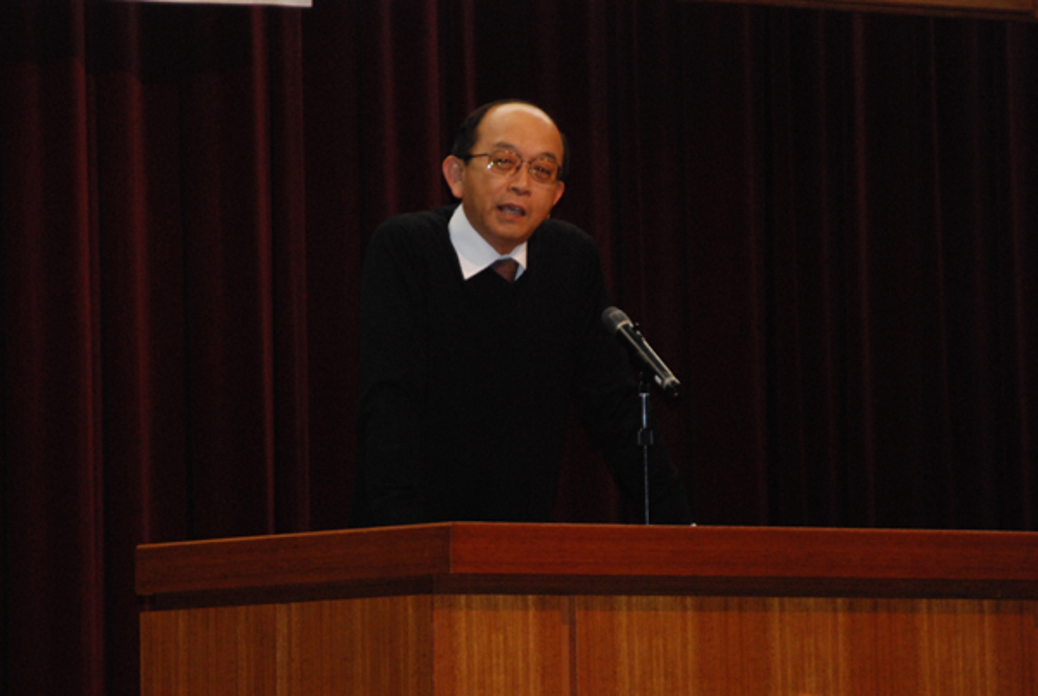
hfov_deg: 8.8
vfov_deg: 5.9
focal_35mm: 232
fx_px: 6714
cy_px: 348
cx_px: 519
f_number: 6
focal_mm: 155
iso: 1600
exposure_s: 1/125
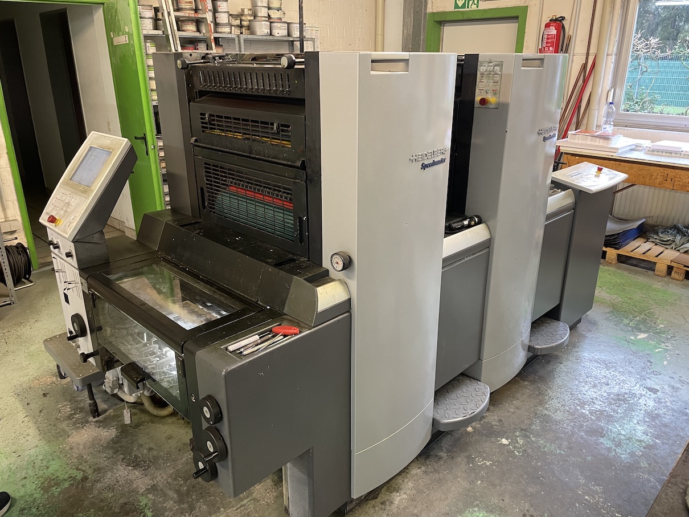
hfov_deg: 67.3
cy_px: 258
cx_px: 344
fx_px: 517
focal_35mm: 26
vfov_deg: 53.0
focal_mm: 4.2
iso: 160
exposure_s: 1/50
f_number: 1.6
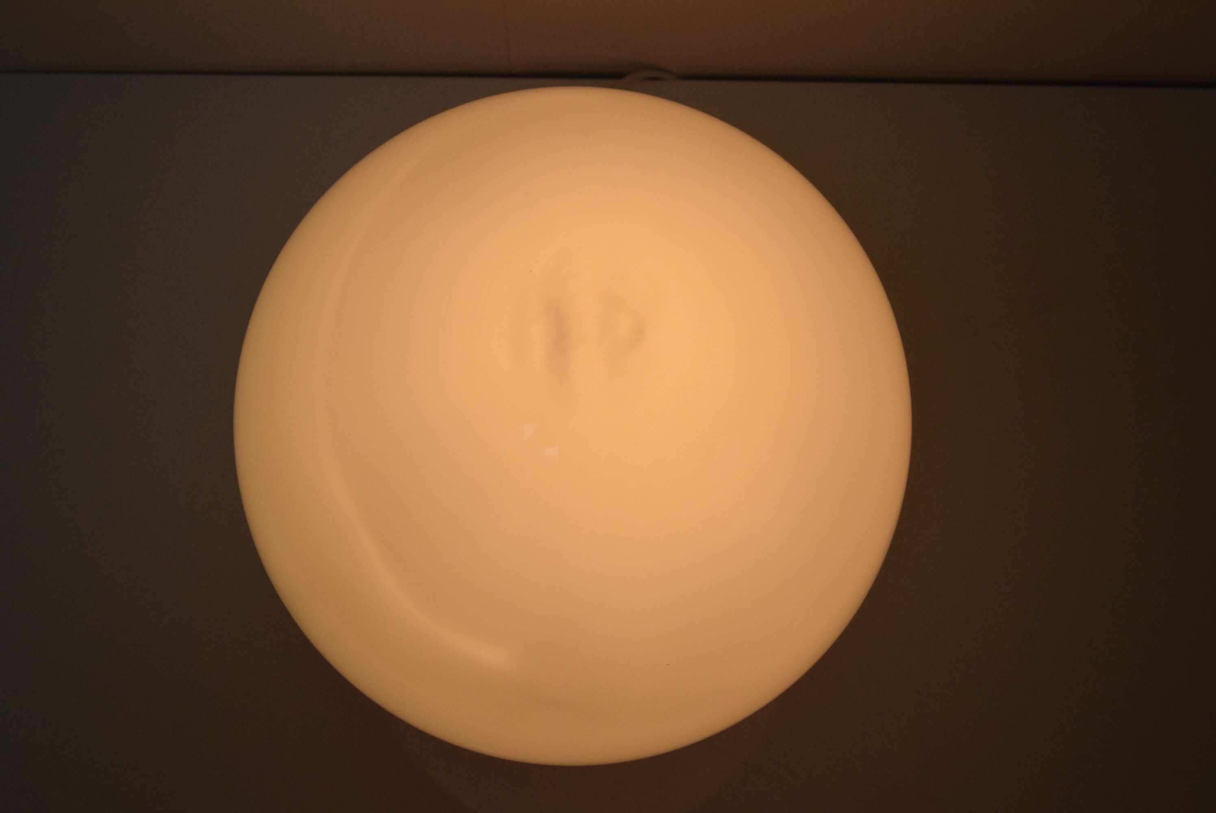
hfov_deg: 35.0
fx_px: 1927
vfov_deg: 23.8
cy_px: 406
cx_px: 608
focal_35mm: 57
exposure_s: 1/640
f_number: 13
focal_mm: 38
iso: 1600
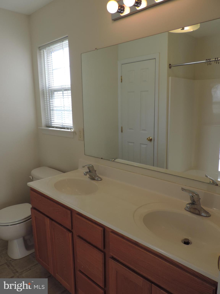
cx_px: 110
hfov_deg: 49.7
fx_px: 237
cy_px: 147
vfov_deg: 63.4
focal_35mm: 28
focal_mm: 4.9
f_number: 3.1
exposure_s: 1/125
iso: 80
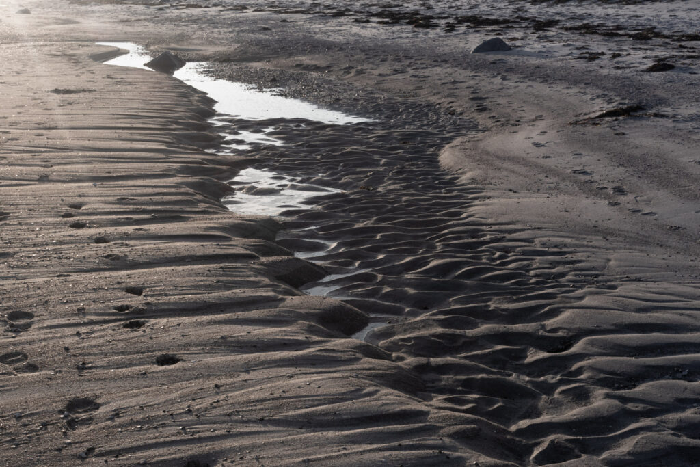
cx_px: 350
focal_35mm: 29
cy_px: 234
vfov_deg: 45.0
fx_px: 564
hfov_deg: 63.7
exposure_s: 1/250
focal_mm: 29
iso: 250
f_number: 11
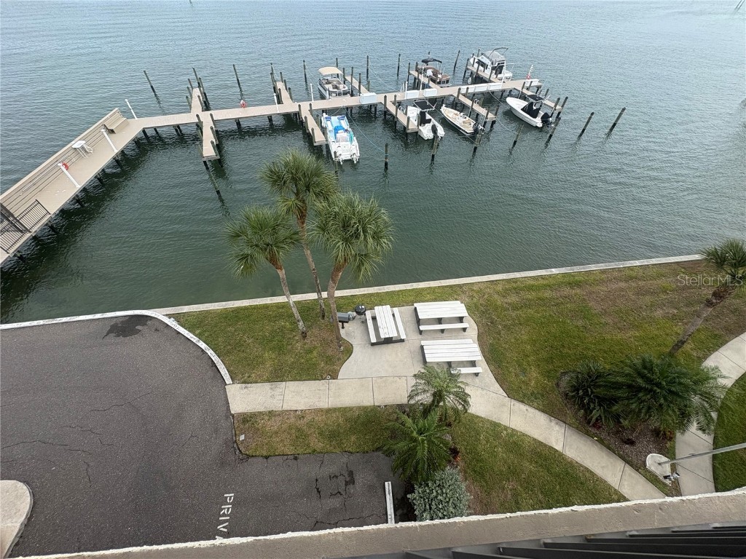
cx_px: 373
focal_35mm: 14
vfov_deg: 85.7
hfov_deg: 102.1
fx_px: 302
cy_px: 280
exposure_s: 1/600
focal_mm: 2.22
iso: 40
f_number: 2.2
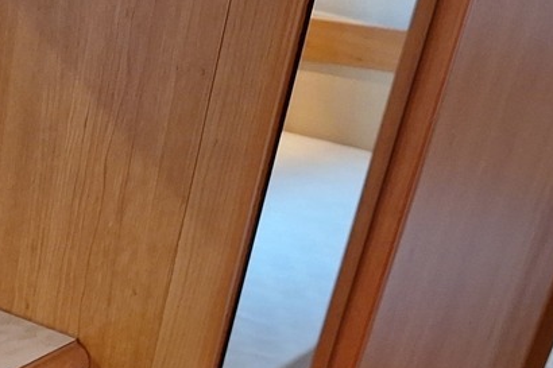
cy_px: 701
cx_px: -210
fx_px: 1290
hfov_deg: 21.4
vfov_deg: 14.1
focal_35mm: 84
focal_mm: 5.54
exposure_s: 1/50
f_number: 1.8
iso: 160
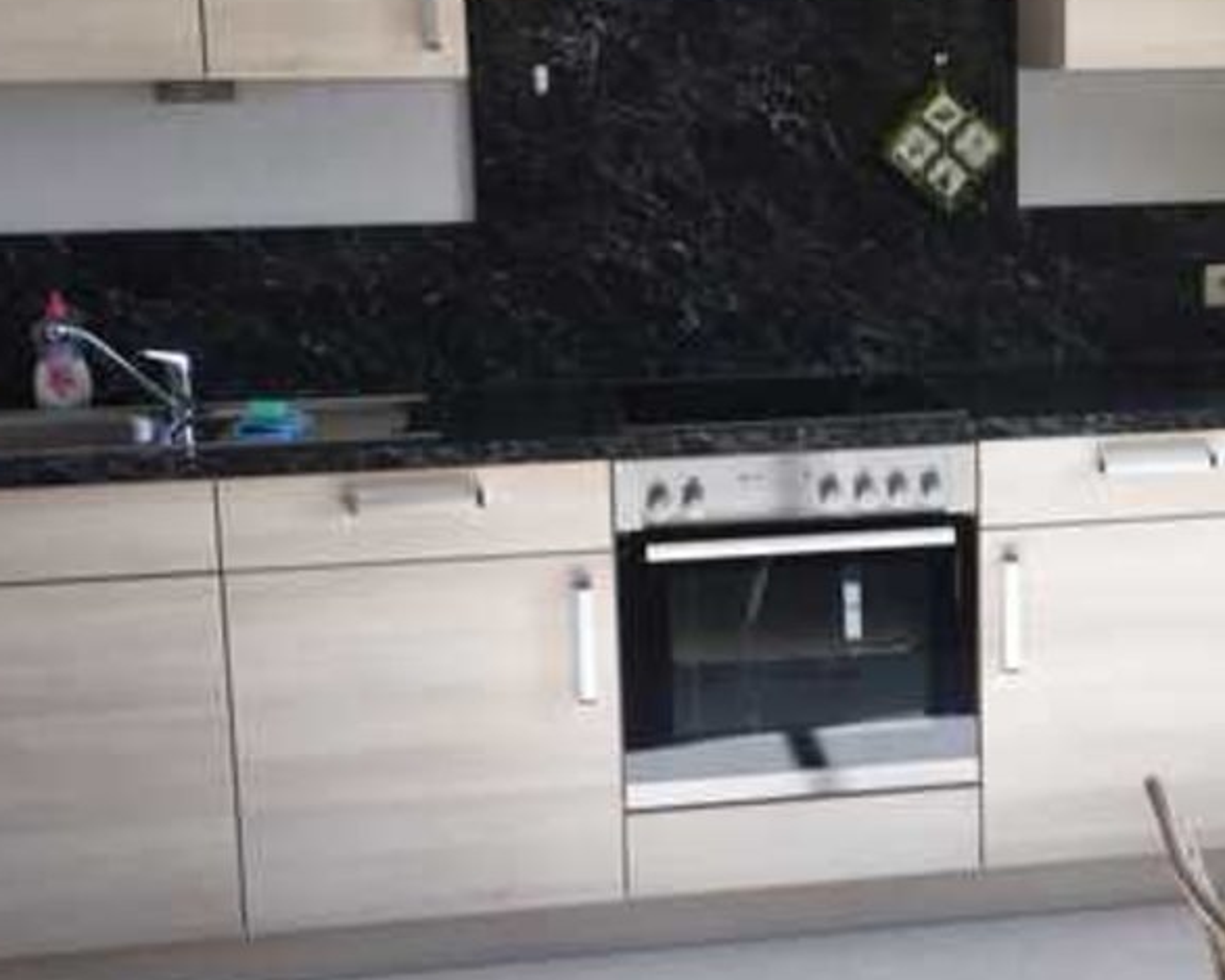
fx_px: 2103
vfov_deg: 26.2
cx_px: 924
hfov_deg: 31.9
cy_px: 441
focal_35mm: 58
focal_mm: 4.15
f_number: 2.2
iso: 50
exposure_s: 1/100
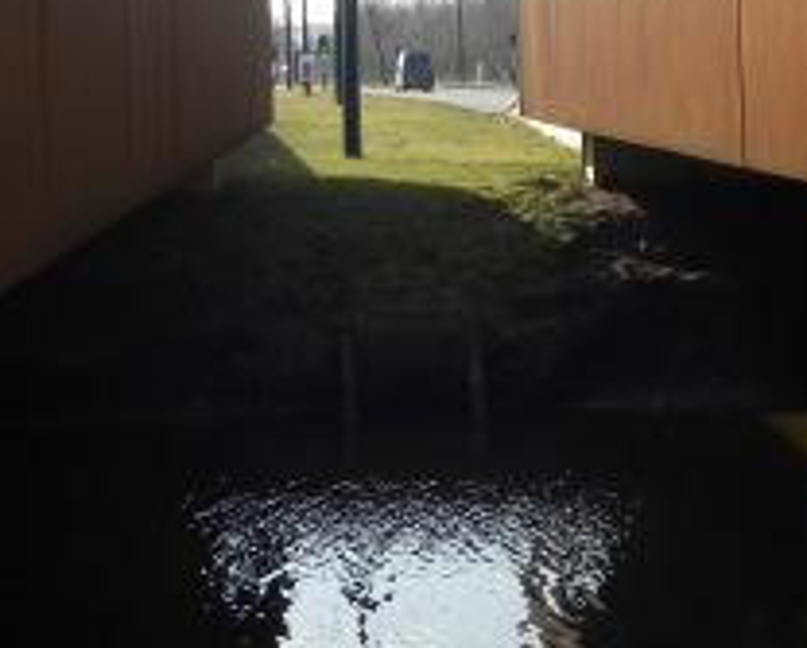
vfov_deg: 15.3
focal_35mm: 99
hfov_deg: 19.3
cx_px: 369
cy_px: -27
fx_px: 2368
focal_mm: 5.9
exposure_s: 1/250
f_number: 4.5
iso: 64
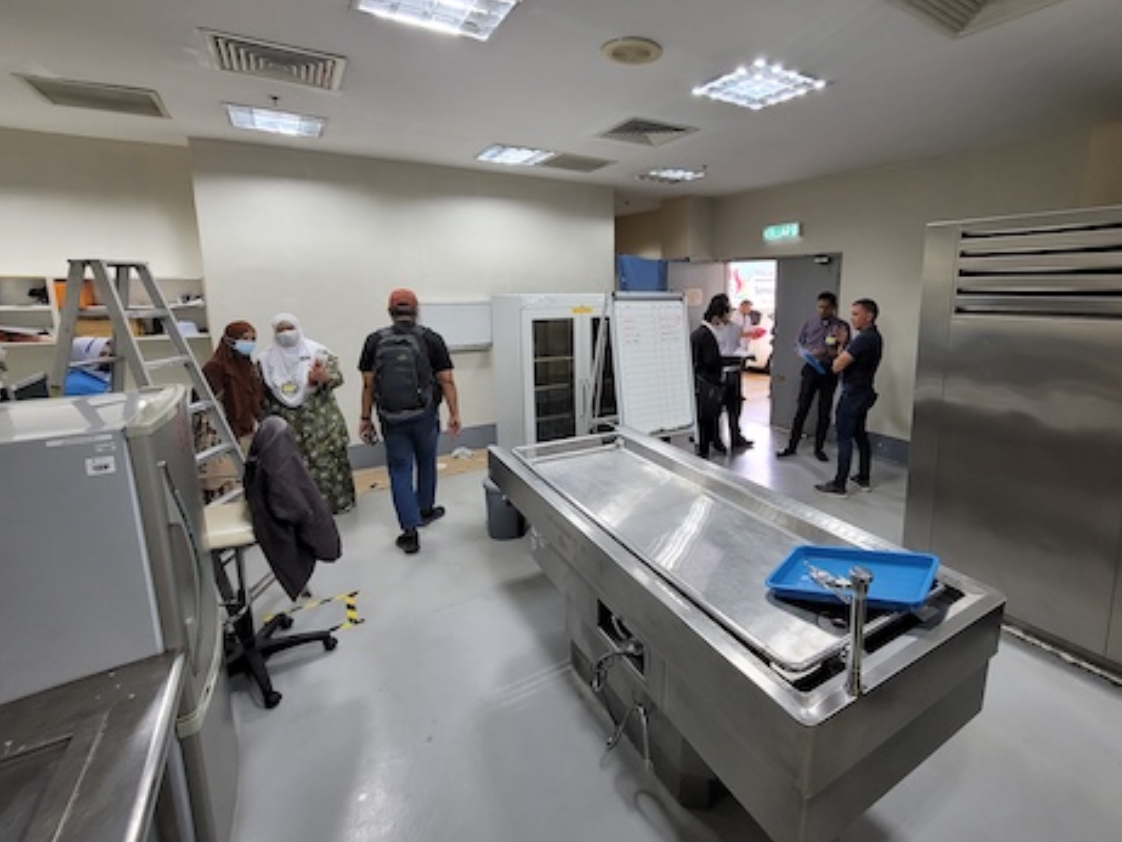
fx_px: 486
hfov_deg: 97.6
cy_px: 371
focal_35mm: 15
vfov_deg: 81.5
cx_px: 635
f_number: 2.2
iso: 200
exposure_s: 1/50
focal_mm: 2.2
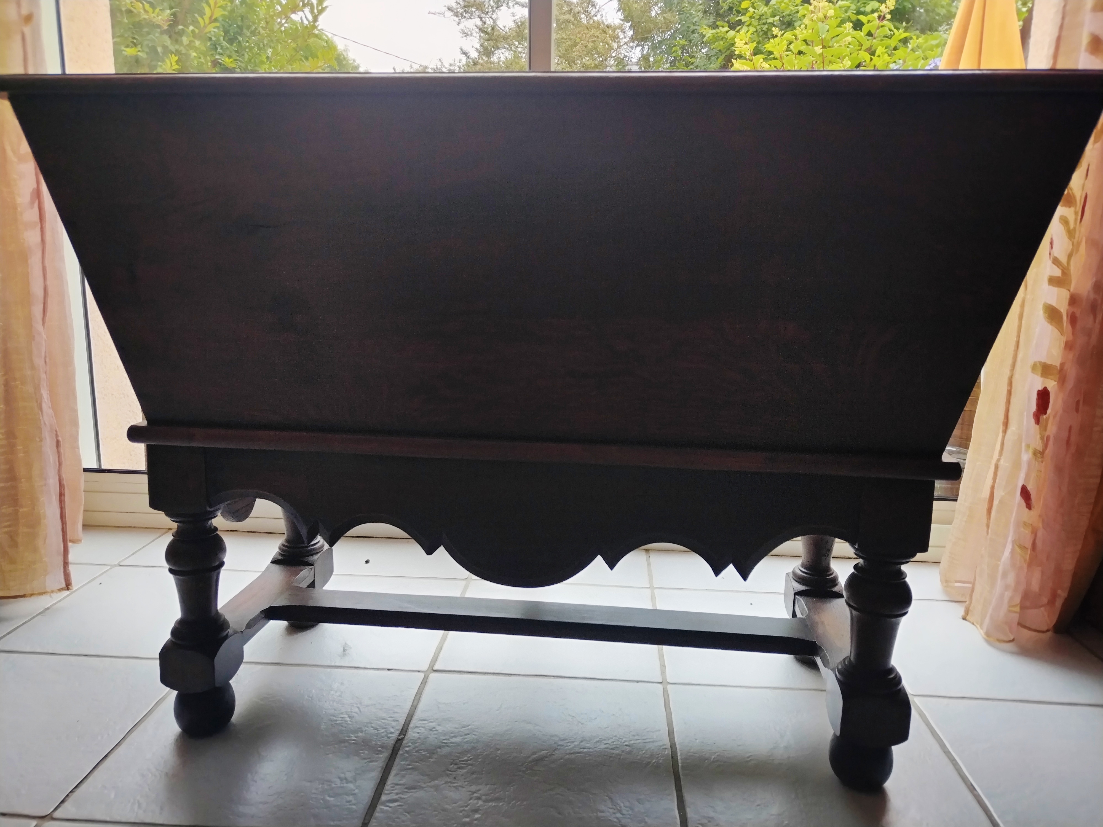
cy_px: 414
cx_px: 552
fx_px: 828
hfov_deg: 67.3
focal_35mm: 26
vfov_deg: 53.1
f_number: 1.8
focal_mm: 4.75
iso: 124
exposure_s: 1/50
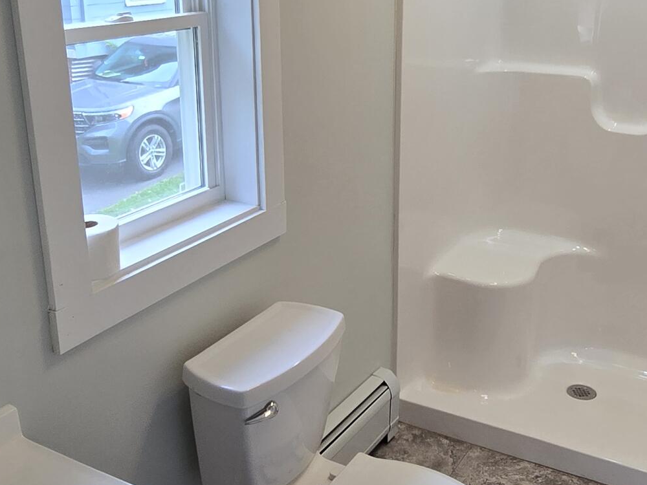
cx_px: 340
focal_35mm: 39
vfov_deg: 36.8
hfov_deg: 47.8
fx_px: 729
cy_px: 218
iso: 80
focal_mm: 2.2
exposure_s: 1/60
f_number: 2.2
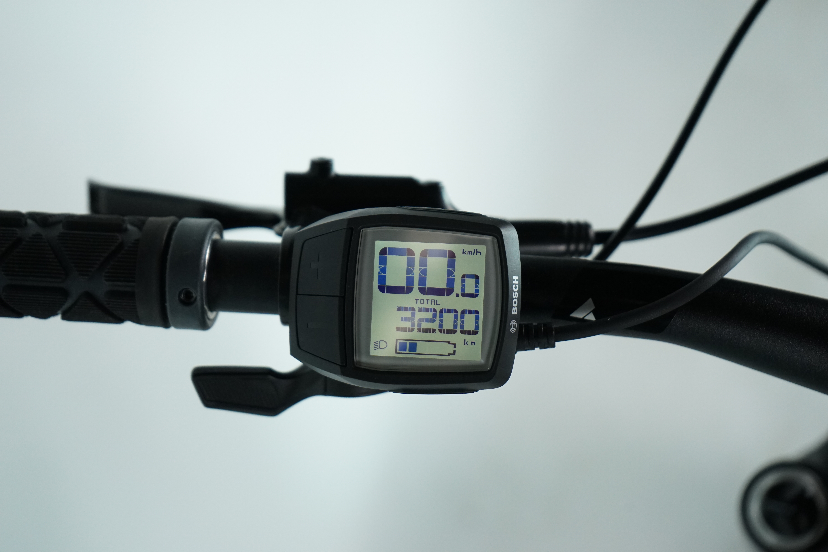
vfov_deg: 19.5
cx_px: 414
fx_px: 1610
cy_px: 276
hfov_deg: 28.8
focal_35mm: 70
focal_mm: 70
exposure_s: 1/200
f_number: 5.6
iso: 2000
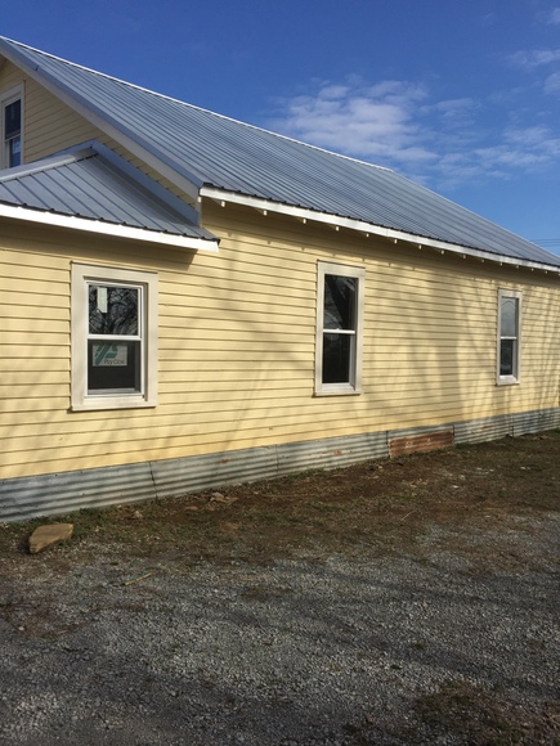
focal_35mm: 29
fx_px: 626
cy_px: 373
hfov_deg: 48.2
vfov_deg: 61.7
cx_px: 280
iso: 32
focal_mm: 4.15
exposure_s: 1/3597
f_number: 2.2
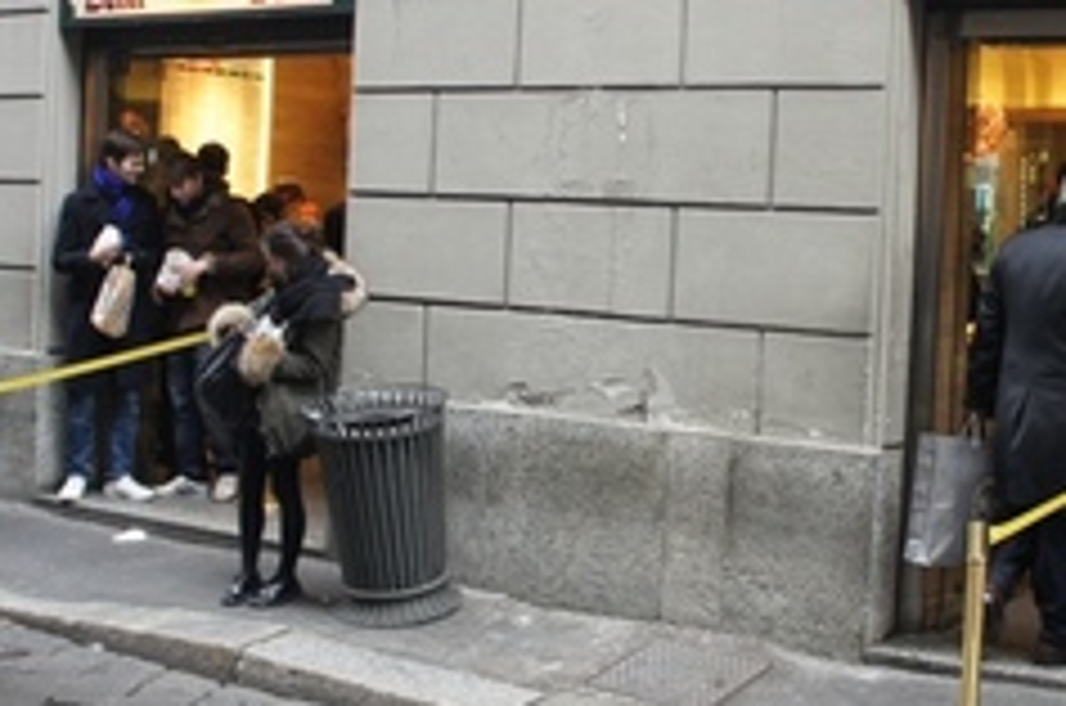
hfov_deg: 34.6
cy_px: 270
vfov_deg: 23.6
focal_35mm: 57
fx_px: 1684
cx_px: 760
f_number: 4
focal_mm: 18
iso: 400
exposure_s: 1/100
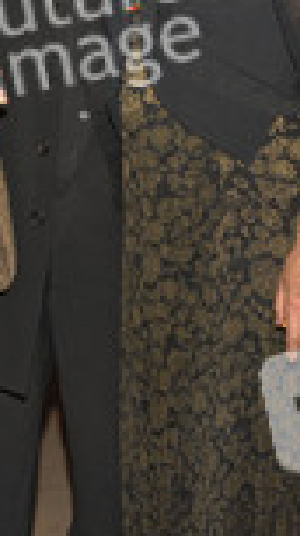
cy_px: 216
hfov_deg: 14.7
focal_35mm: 82
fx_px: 1166
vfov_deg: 25.9
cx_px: 126
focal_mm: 20
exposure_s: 1/60
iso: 400
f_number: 8
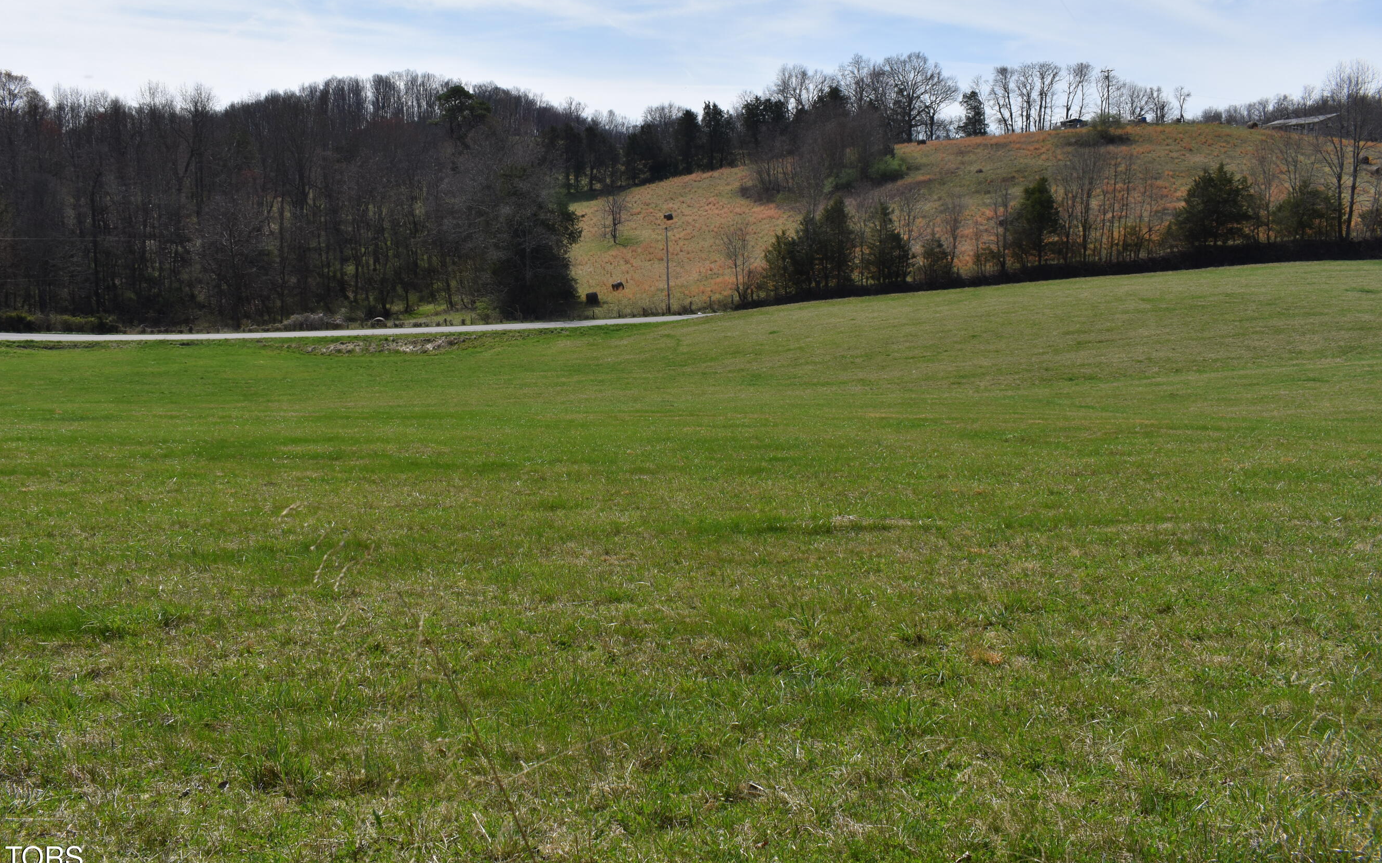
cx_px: 642
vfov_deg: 40.5
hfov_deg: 61.2
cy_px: 386
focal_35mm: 31
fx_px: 1168
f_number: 9
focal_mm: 18
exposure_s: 1/320
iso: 100
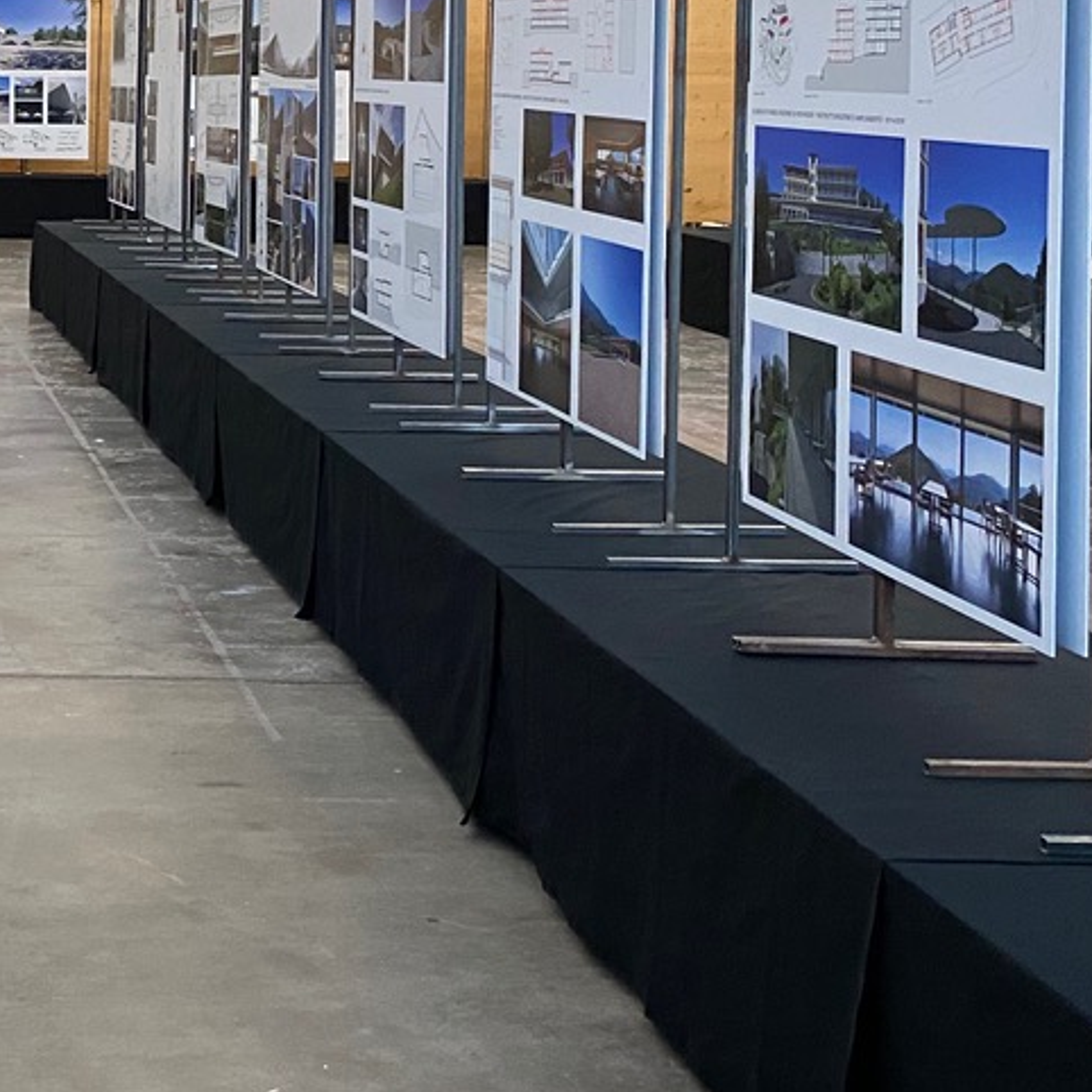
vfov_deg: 27.2
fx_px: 2177
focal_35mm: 61
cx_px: -220
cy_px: 120
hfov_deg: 25.3
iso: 250
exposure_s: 1/50
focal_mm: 4.25
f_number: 1.8
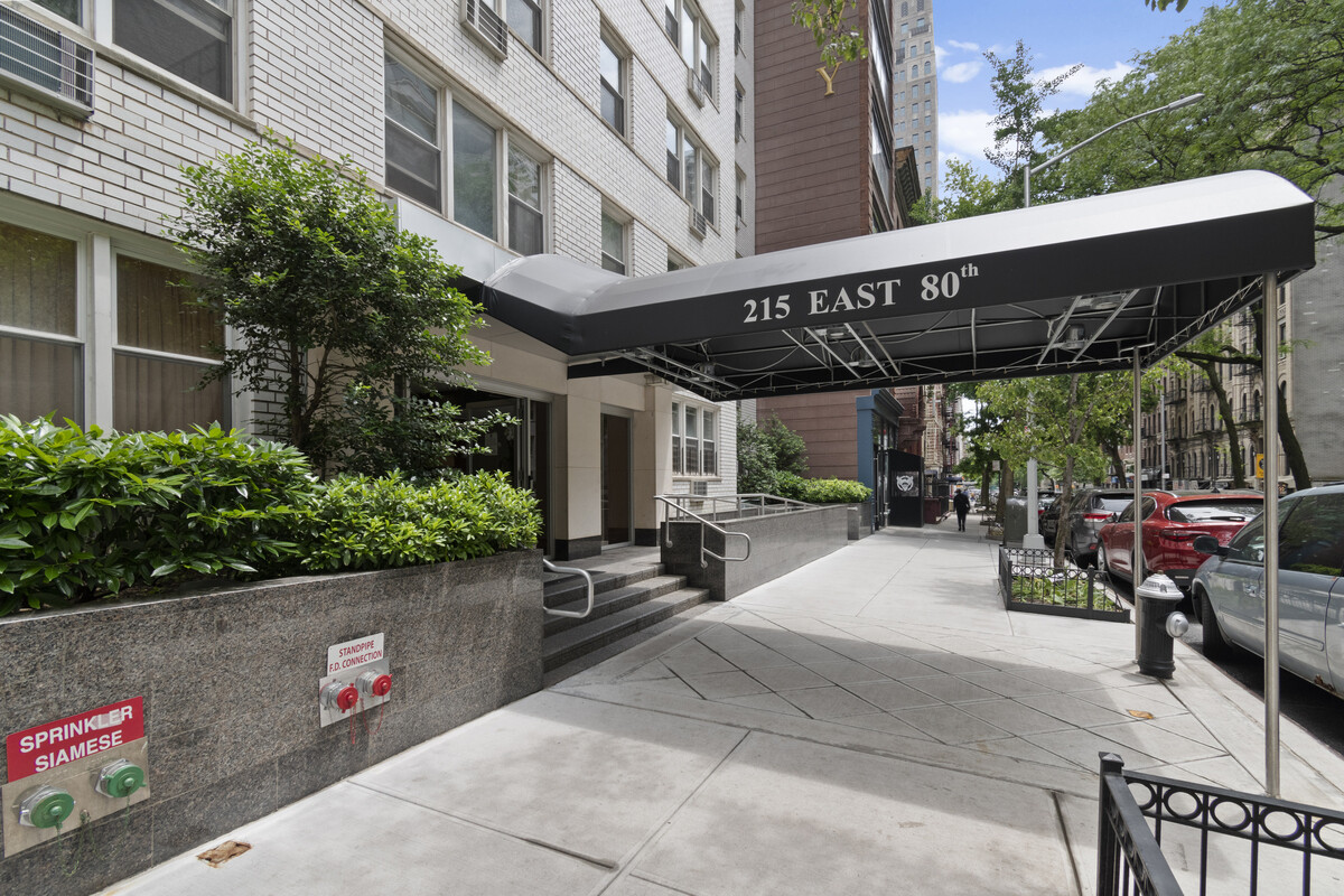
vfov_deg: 77.3
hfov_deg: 100.4
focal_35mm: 15
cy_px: 448
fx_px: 560
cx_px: 672
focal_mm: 10
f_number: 6.3
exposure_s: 1/160
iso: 320
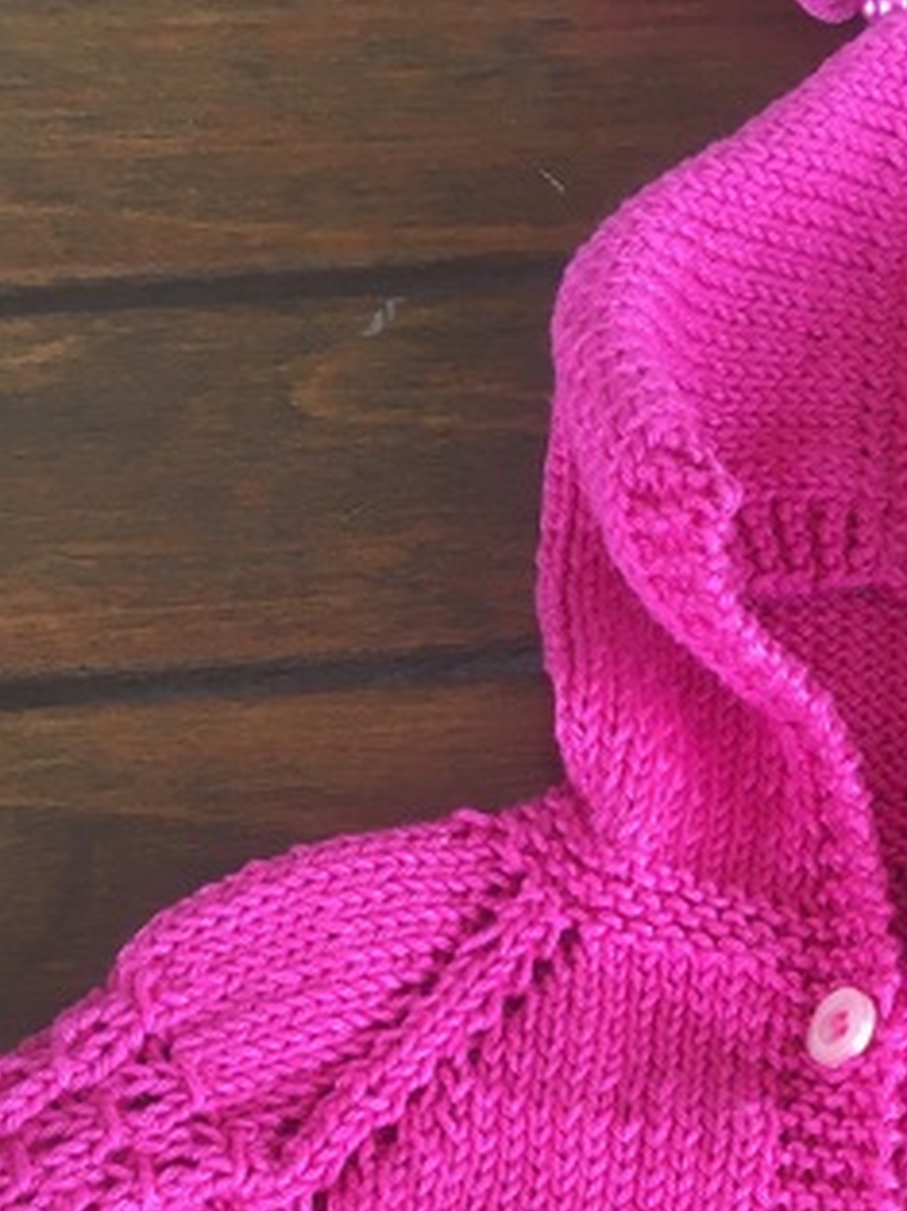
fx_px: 2589
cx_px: 780
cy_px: 1203
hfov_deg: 19.6
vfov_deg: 25.1
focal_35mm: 74
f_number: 2.2
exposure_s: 1/40
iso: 32
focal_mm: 4.15
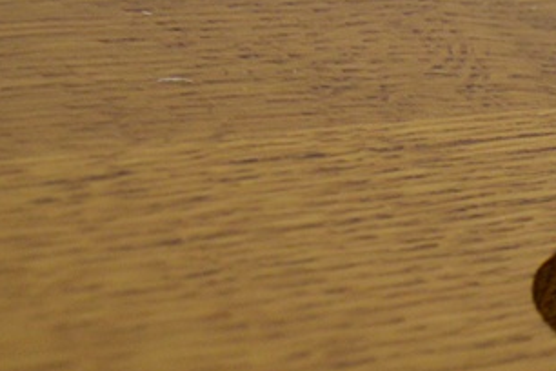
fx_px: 2872
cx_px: 847
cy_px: 188
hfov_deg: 10.6
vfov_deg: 7.4
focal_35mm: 186
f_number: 4.8
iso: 640
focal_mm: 38
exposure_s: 1/60
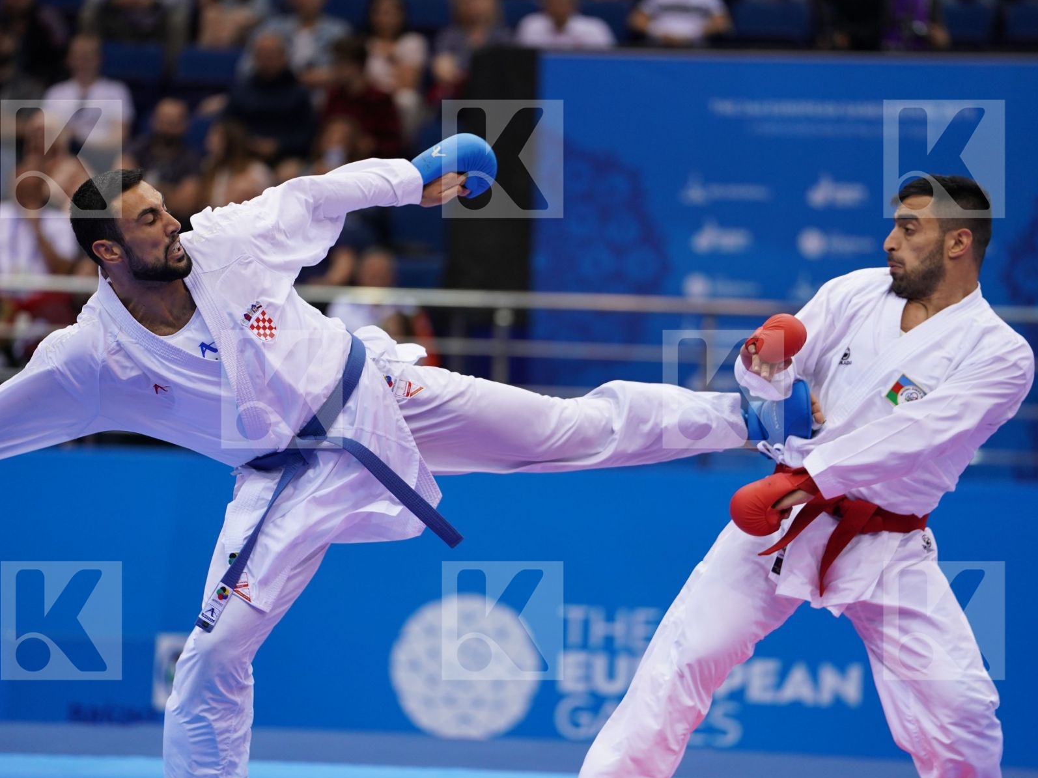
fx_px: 6446
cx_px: 503
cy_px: 389
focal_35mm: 215
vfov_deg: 6.9
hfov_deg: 9.2
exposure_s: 1/1000
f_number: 2.8
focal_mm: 198
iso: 1250
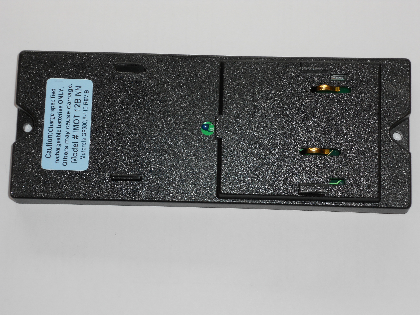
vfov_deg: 19.1
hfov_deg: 25.3
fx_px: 934
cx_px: 210
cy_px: 158
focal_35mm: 77
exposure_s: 1/60
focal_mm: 13.9
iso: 80
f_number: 5.9
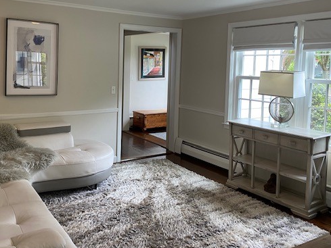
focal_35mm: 34
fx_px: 325
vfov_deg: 41.5
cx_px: 129
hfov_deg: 53.5
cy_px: 92
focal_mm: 4.25
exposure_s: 1/60
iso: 100
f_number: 1.8
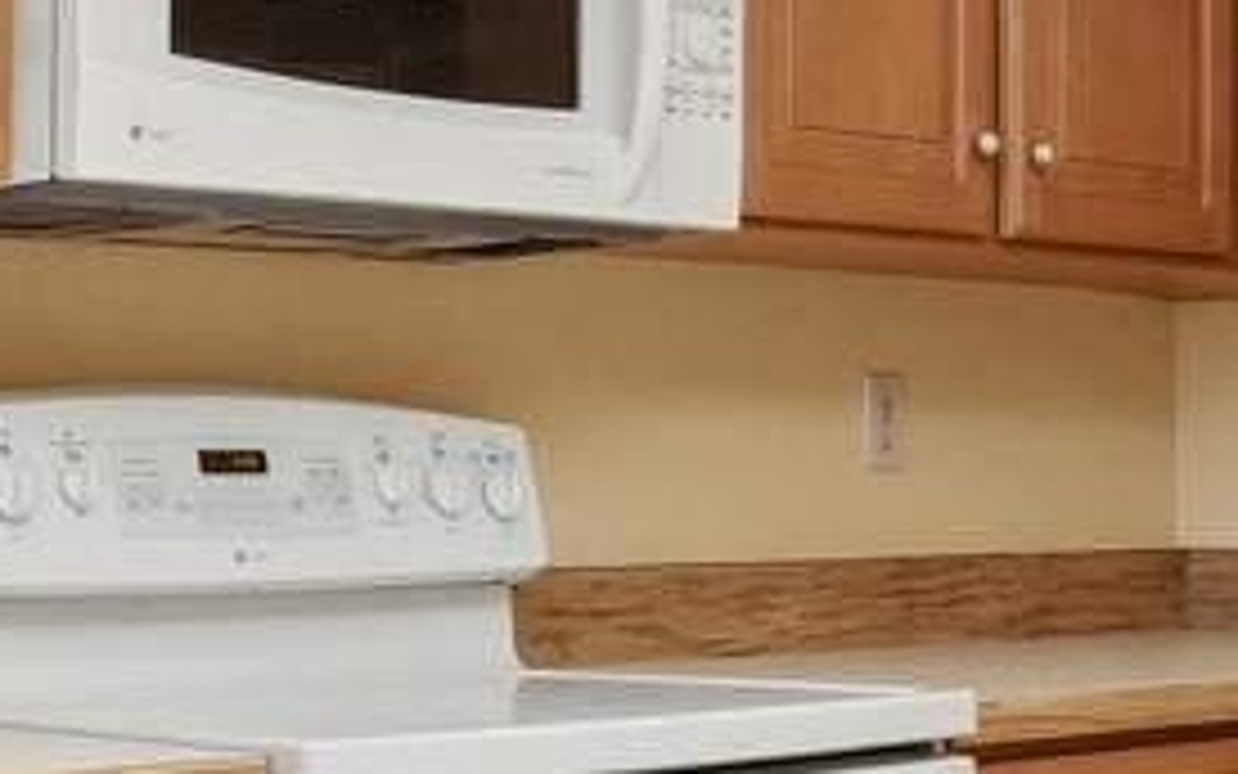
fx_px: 3306
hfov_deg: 21.2
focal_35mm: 98
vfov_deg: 13.3
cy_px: 511
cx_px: 626
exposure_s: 1/4000
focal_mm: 16.5
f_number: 8
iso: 2500
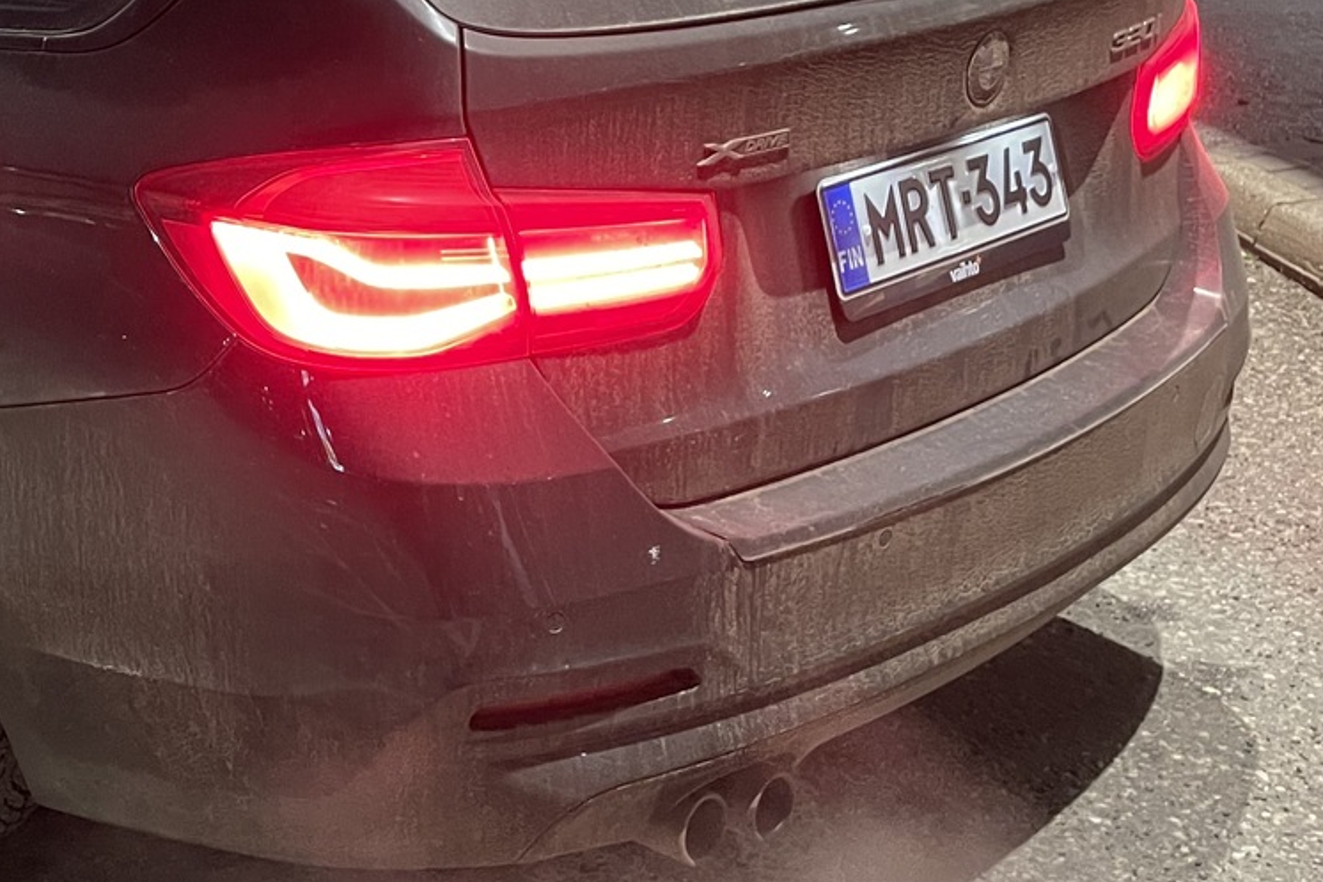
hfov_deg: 32.8
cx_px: 137
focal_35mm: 58
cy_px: 254
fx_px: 2131
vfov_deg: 23.2
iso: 400
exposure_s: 1/33
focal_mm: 4.2
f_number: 1.6
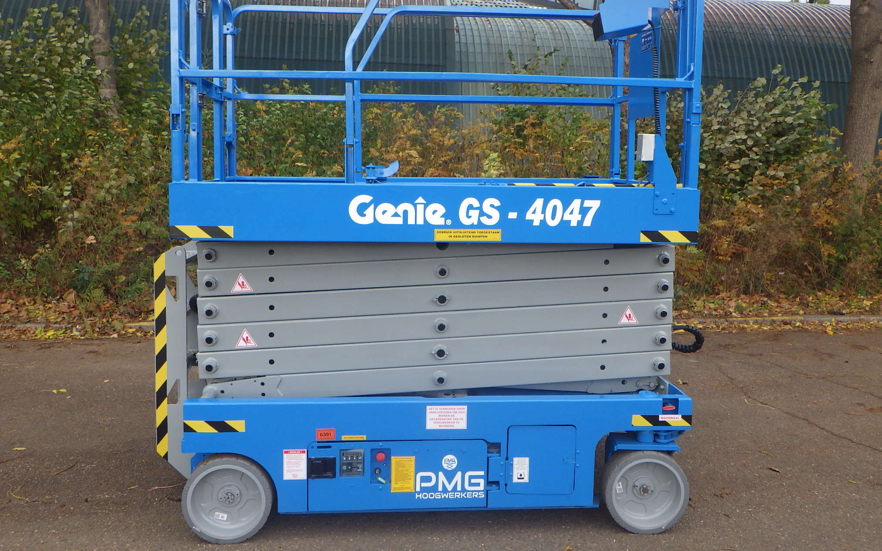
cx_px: 442
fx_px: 721
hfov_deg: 62.9
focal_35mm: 30
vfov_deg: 41.7
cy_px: 236
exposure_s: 1/160
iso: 125
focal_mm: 5
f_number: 4.2
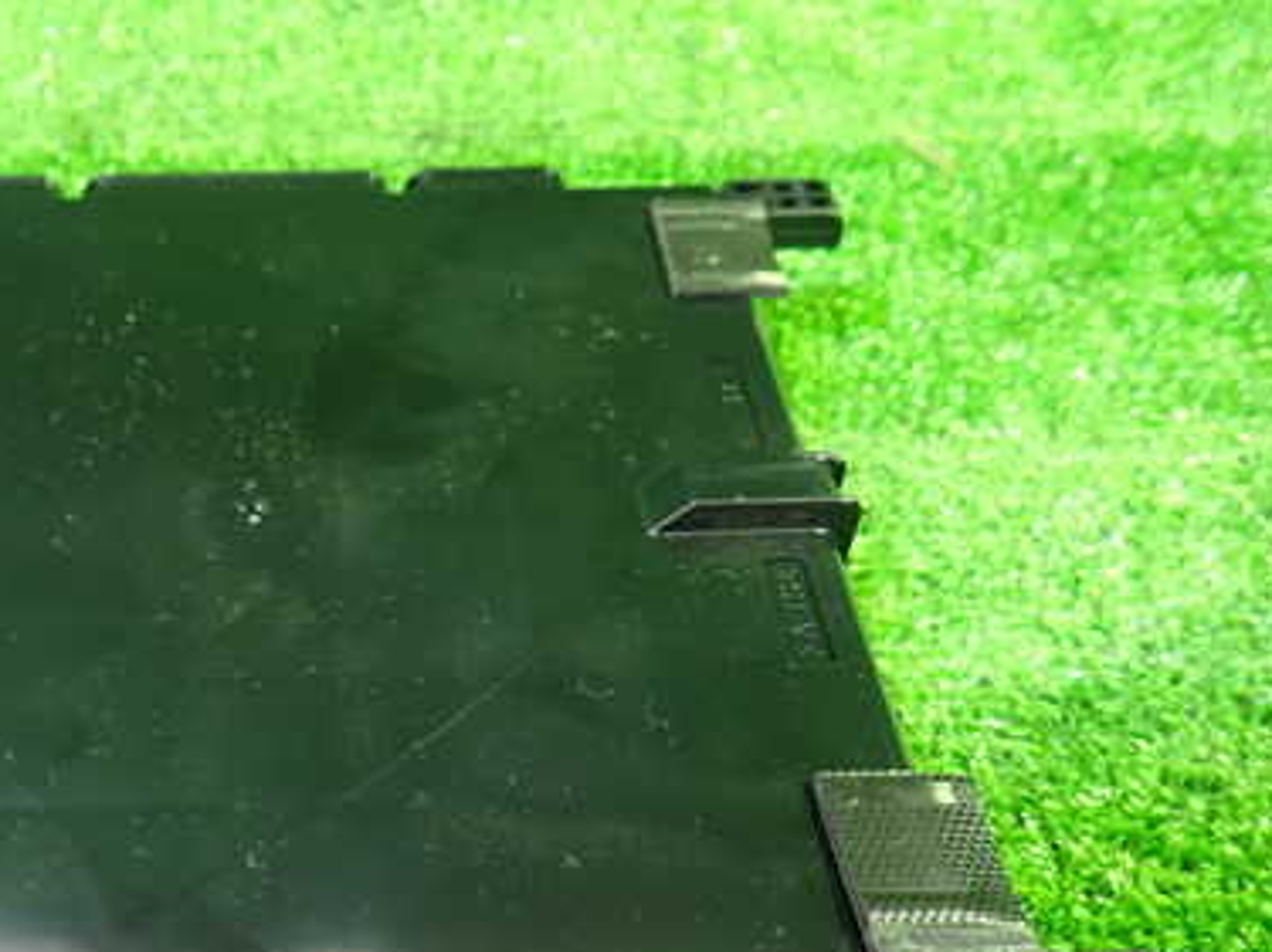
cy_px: 708
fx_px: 1469
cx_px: 302
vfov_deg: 35.2
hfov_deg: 45.0
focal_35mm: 40
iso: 800
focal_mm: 4.5
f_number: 2
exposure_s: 1/20
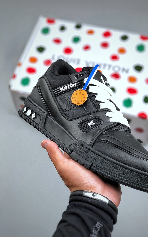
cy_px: 119
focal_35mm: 61
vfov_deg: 33.5
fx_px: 394
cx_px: 86
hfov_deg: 21.3
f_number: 2.8
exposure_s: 1/33
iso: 25
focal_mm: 6.6
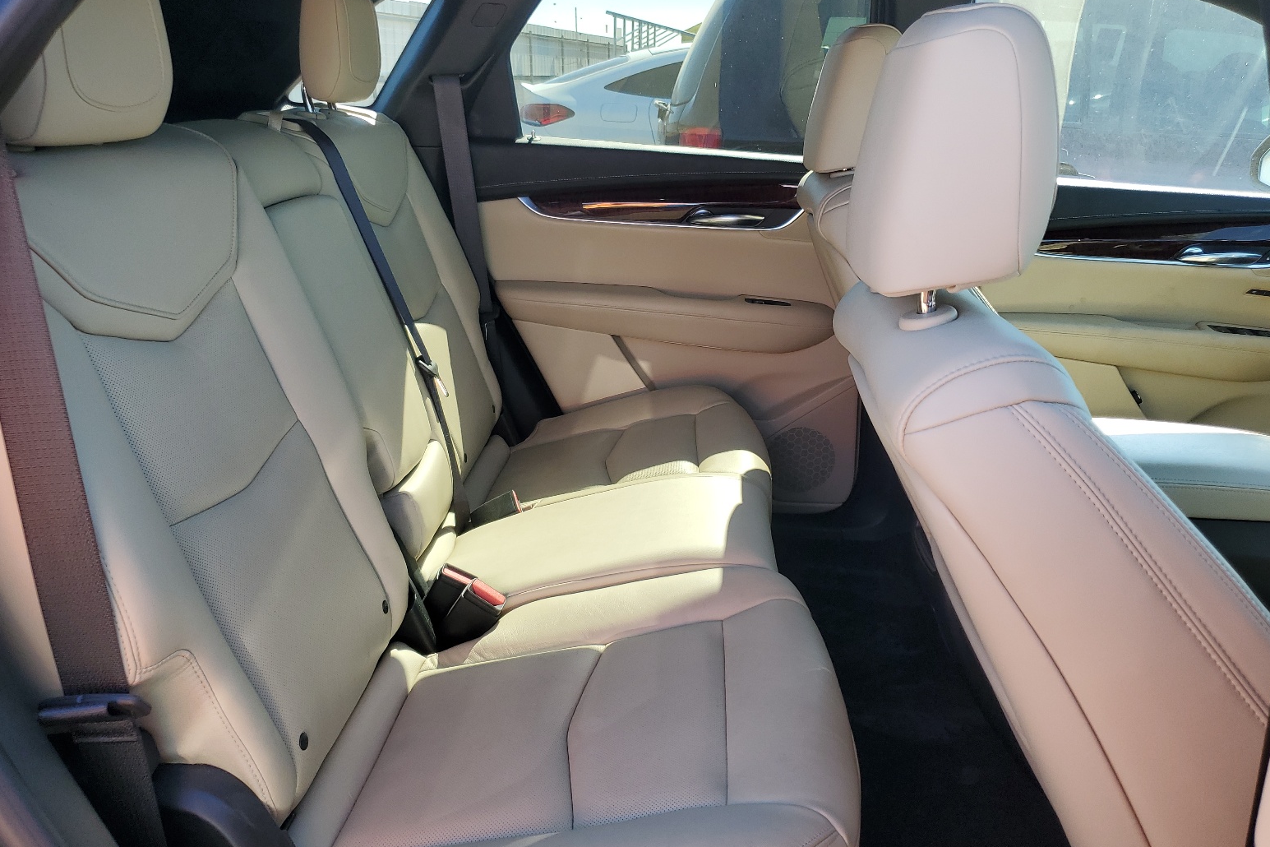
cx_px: 656
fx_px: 988
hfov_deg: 65.5
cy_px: 417
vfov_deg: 46.4
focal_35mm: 28
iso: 50
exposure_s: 1/278
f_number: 1.5
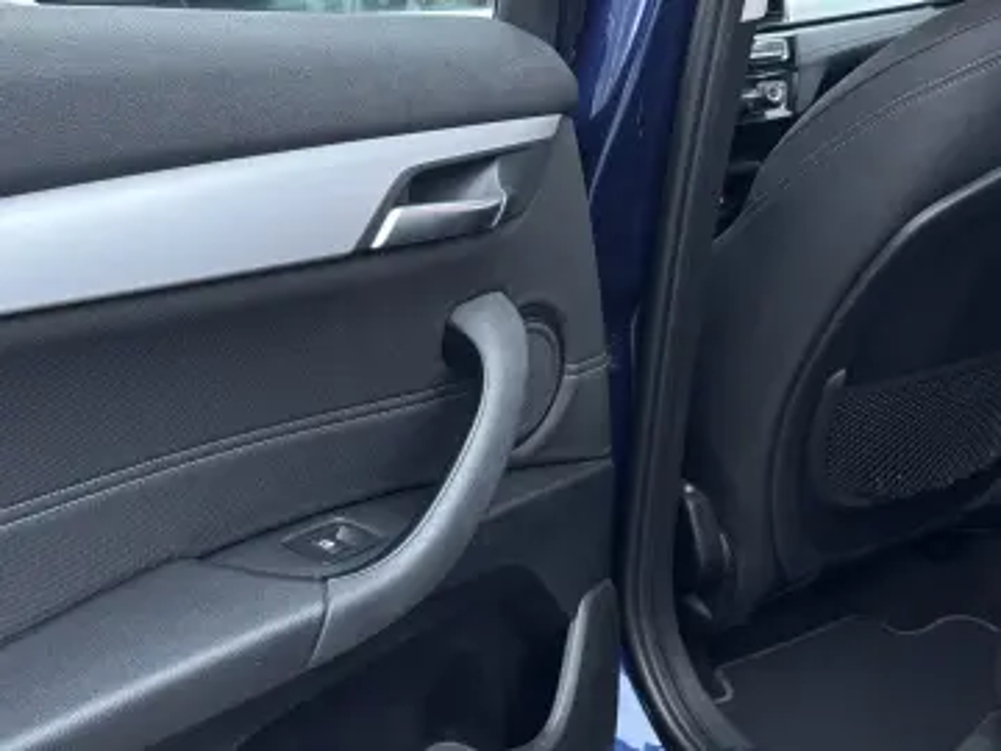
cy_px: 376
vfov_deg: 30.3
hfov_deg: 39.7
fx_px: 1388
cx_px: 500
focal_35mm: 48
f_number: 1.78
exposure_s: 1/33
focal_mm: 6.76
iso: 200
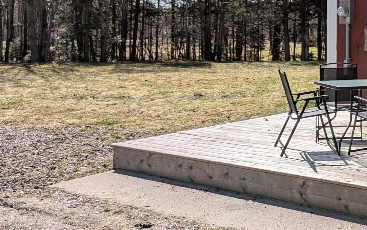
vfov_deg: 22.1
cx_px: 380
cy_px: 10
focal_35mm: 57
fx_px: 570
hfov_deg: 32.4
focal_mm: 5.43
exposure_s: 1/3745
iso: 46
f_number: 1.89
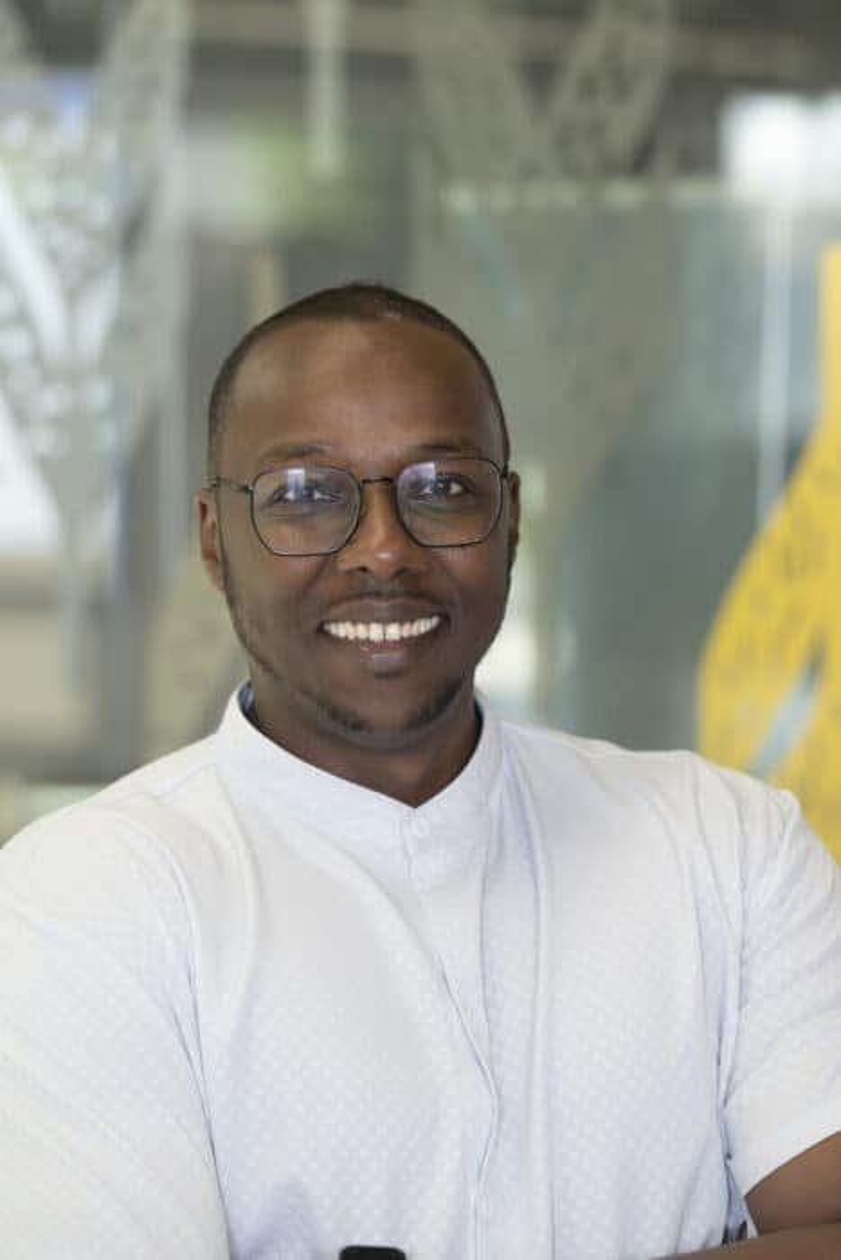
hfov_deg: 8.3
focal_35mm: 165
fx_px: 5779
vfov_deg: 12.4
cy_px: 630
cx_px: 420
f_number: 5
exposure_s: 1/125
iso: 800
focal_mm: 165
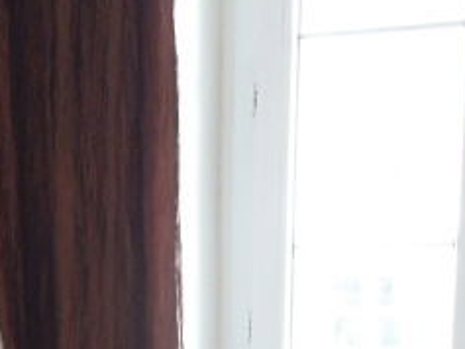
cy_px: 651
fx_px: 1626
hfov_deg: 15.5
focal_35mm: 121
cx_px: -139
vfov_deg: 11.3
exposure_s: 1/30
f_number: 2.8
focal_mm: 5
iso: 320
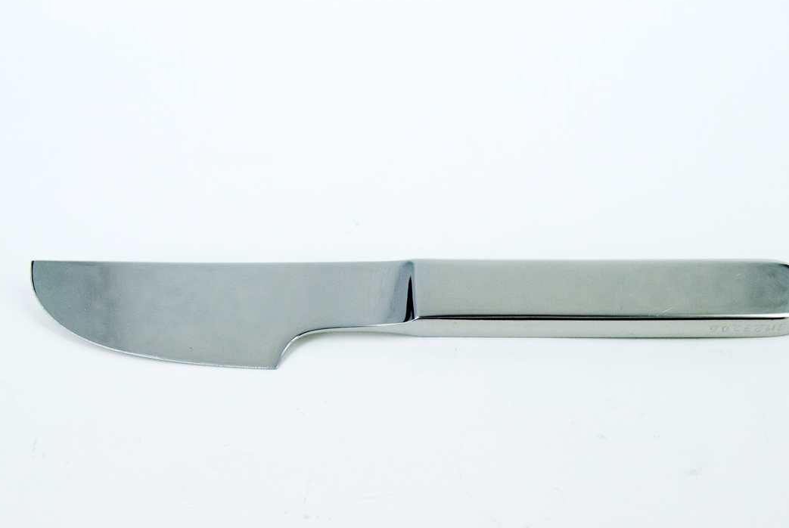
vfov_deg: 19.8
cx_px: 412
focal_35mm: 69
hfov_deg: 29.2
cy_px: 299
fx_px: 1514
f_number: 8
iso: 250
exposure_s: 1/250
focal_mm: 40
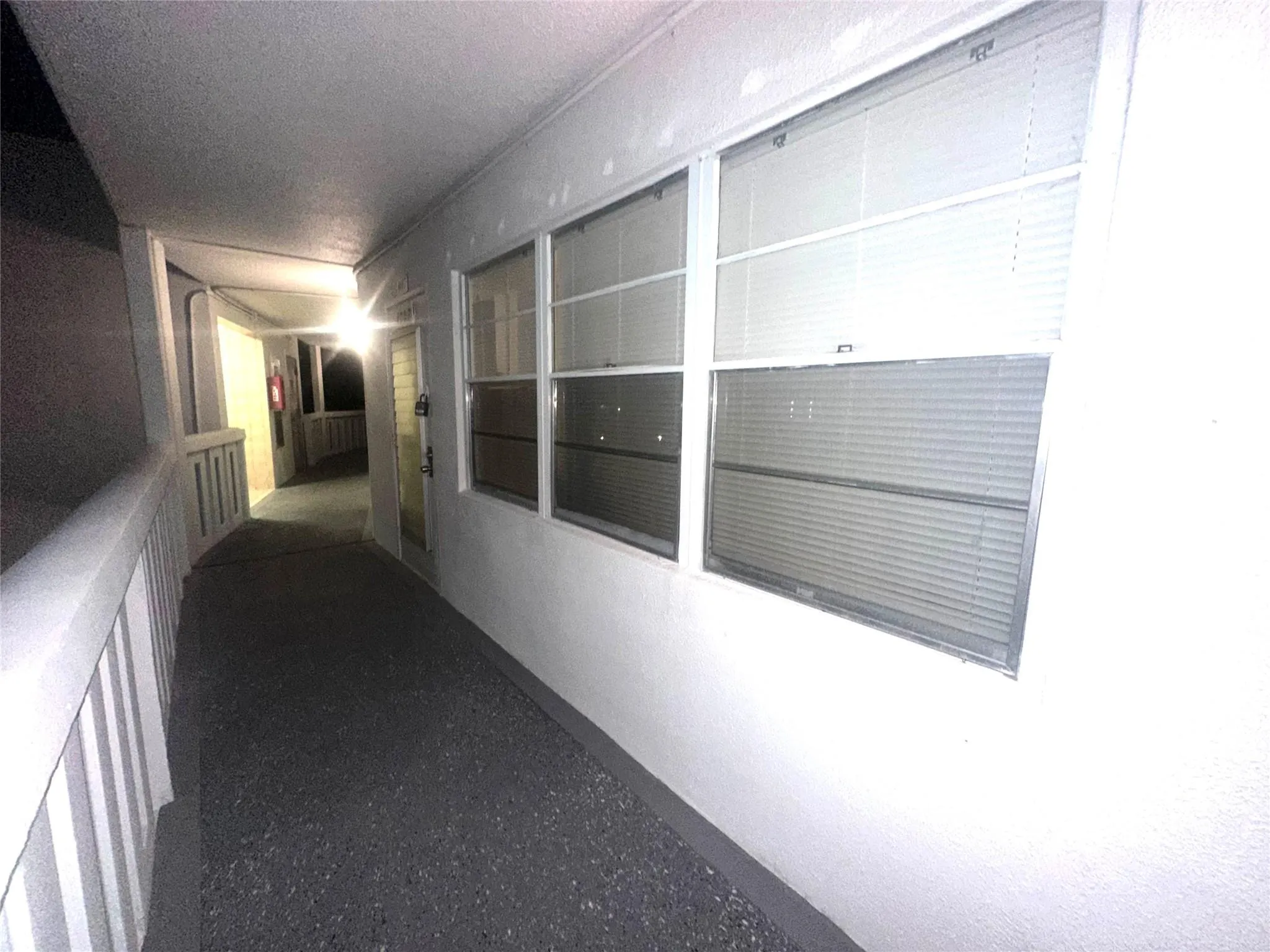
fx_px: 514
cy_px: 476
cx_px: 635
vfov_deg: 85.7
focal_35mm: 14
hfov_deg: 102.1
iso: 160
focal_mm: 2.22
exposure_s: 1/30
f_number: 2.2
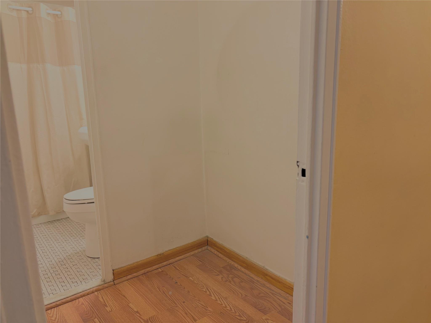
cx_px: 216
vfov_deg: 53.1
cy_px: 162
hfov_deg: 67.3
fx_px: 324
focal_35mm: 26
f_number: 1.6
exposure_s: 1/60
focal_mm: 5.96
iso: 250
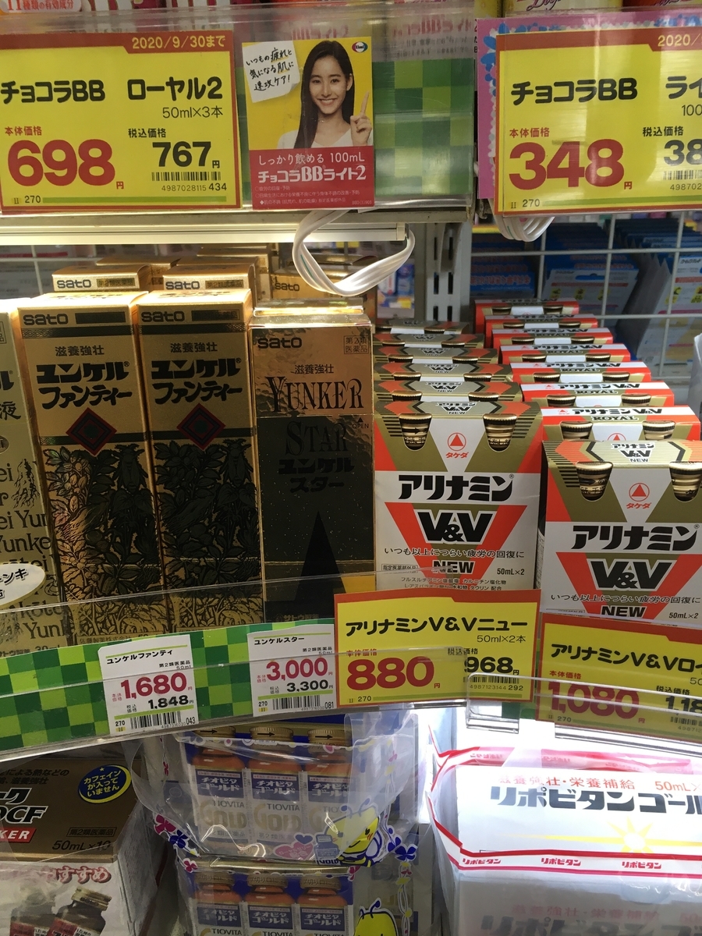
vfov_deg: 61.7
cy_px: 468
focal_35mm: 29
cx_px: 351
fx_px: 784
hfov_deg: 48.2
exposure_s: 1/40
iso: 25
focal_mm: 4.15
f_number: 2.2
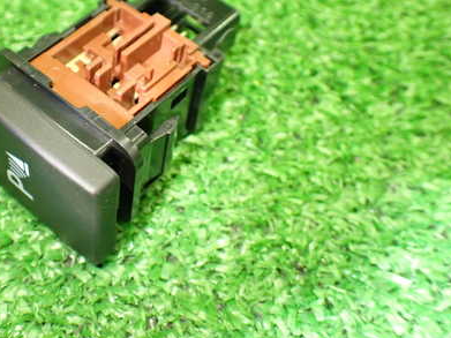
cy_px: 112
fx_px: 599
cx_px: 111
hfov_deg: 40.1
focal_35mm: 46
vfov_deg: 31.3
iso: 800
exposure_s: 1/125
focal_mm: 5.4
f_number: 2.3
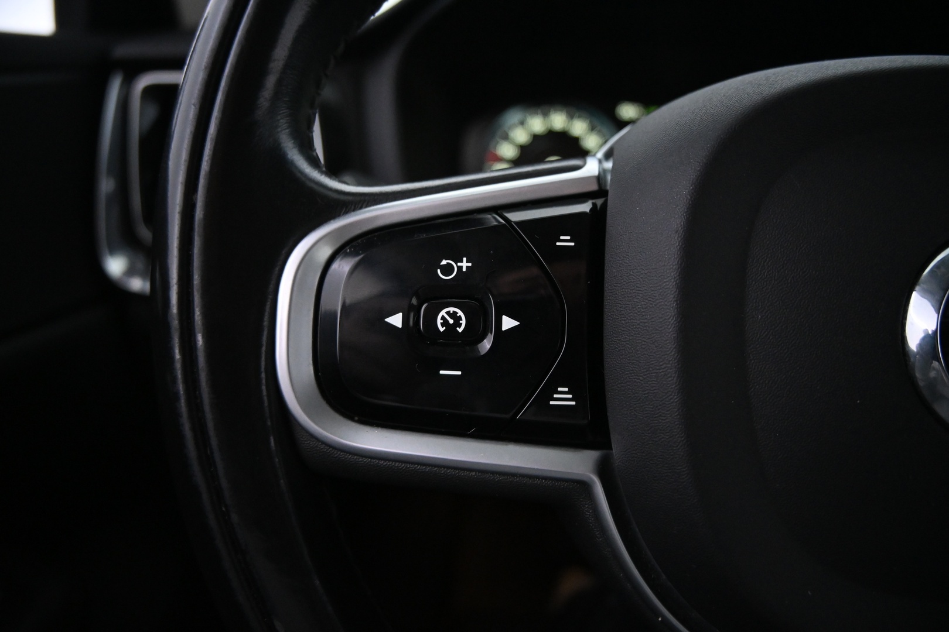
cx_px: 474
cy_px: 316
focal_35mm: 75
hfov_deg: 27.0
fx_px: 1977
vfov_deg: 18.2
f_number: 6.3
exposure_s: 1/80
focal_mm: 50
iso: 4000
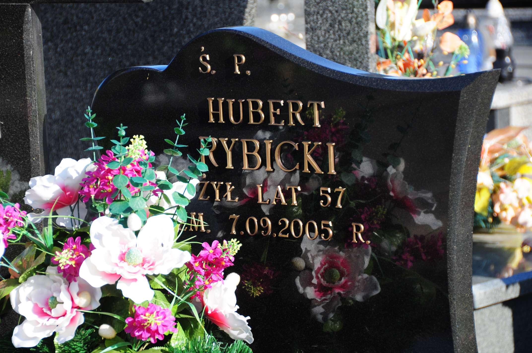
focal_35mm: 195
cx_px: 266
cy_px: 176
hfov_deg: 10.6
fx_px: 2878
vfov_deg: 7.0
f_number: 7.1
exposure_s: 1/640
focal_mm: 130
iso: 320
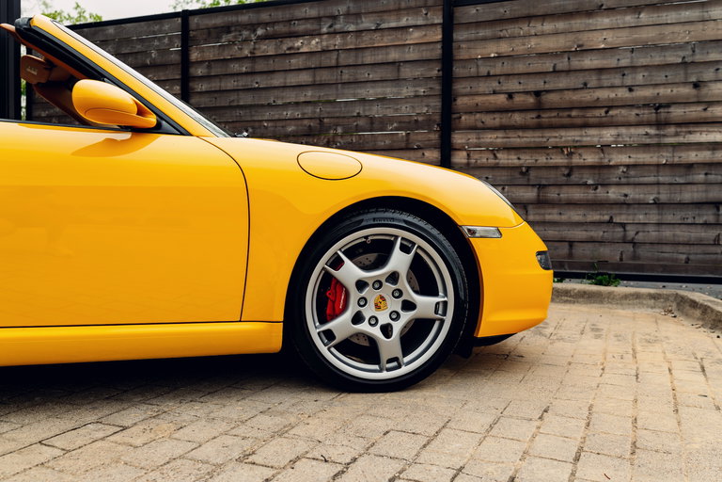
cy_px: 241
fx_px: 702
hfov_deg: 54.4
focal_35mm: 35
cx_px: 361
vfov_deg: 37.9
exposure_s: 1/60
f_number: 3.5
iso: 100
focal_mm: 35
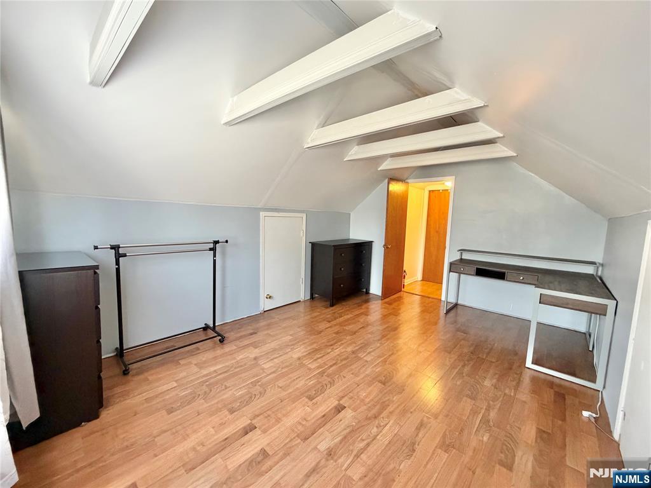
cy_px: 244
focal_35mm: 14
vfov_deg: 85.7
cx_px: 326
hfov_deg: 102.1
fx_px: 263
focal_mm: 2.22
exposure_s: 1/60
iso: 640
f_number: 2.2
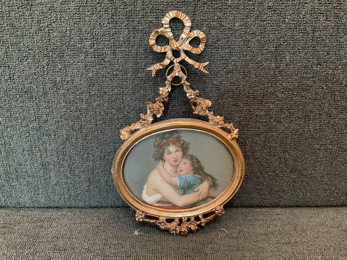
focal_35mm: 29
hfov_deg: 61.7
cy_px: 130
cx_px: 174
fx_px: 291
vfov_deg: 48.2
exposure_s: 1/30
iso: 250
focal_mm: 3
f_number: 1.8
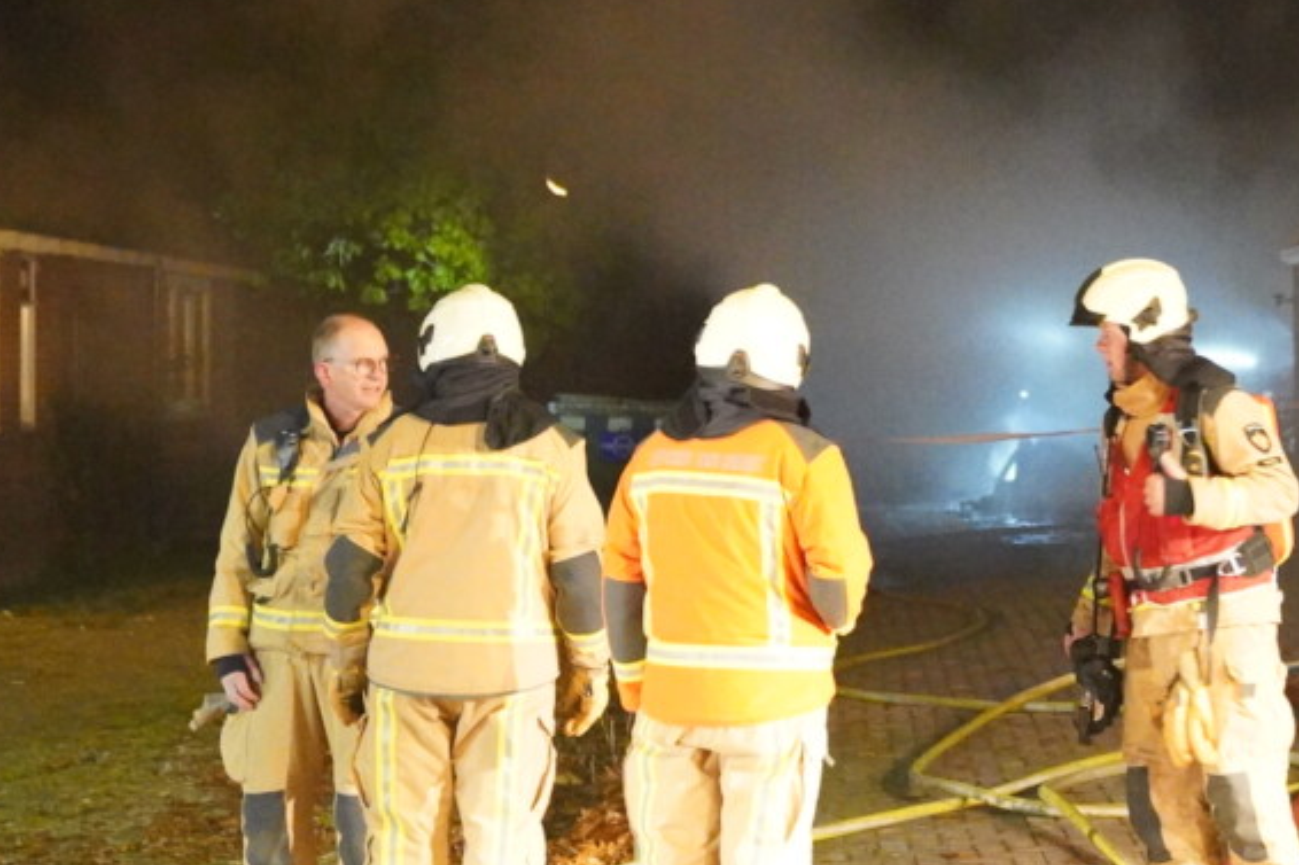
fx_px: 3427
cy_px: 286
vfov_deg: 14.4
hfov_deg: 20.7
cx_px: 1327
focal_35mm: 95
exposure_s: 1/40
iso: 32000
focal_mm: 42
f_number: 2.8
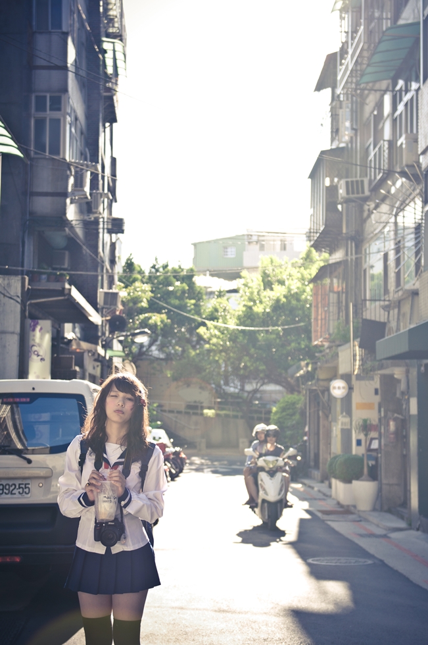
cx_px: 214
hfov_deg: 22.6
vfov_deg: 33.4
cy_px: 322
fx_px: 1073
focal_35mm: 60
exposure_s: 1/500
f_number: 3.5
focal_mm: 40
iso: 200
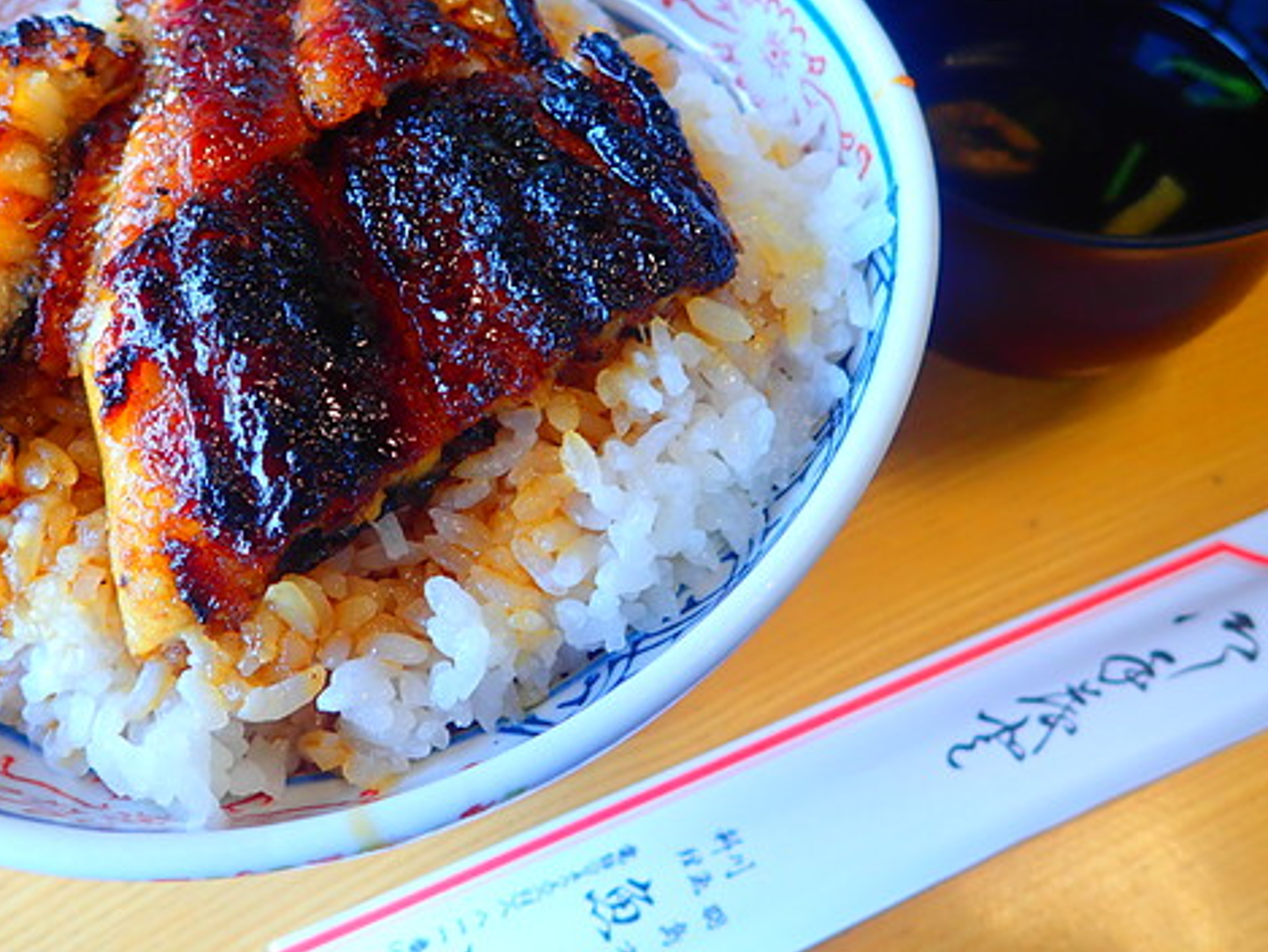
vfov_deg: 44.0
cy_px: 392
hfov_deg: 56.7
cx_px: 565
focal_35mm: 32
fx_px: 1172
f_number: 2
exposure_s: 1/60
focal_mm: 4.5
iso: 125
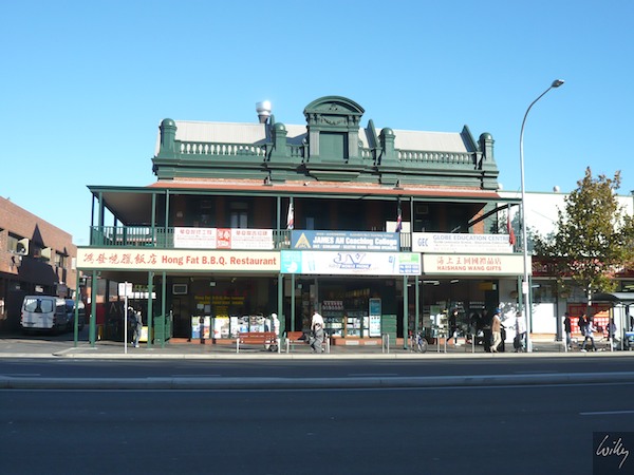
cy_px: 238
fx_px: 659
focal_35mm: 36
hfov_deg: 51.4
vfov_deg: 39.7
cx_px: 317
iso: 100
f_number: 3.1
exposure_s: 1/640
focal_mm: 5.8
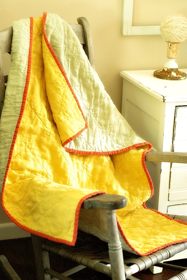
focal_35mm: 75
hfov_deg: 18.2
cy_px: 140
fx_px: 585
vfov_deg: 27.0
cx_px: 94
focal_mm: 50
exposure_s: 1/50
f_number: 3.2
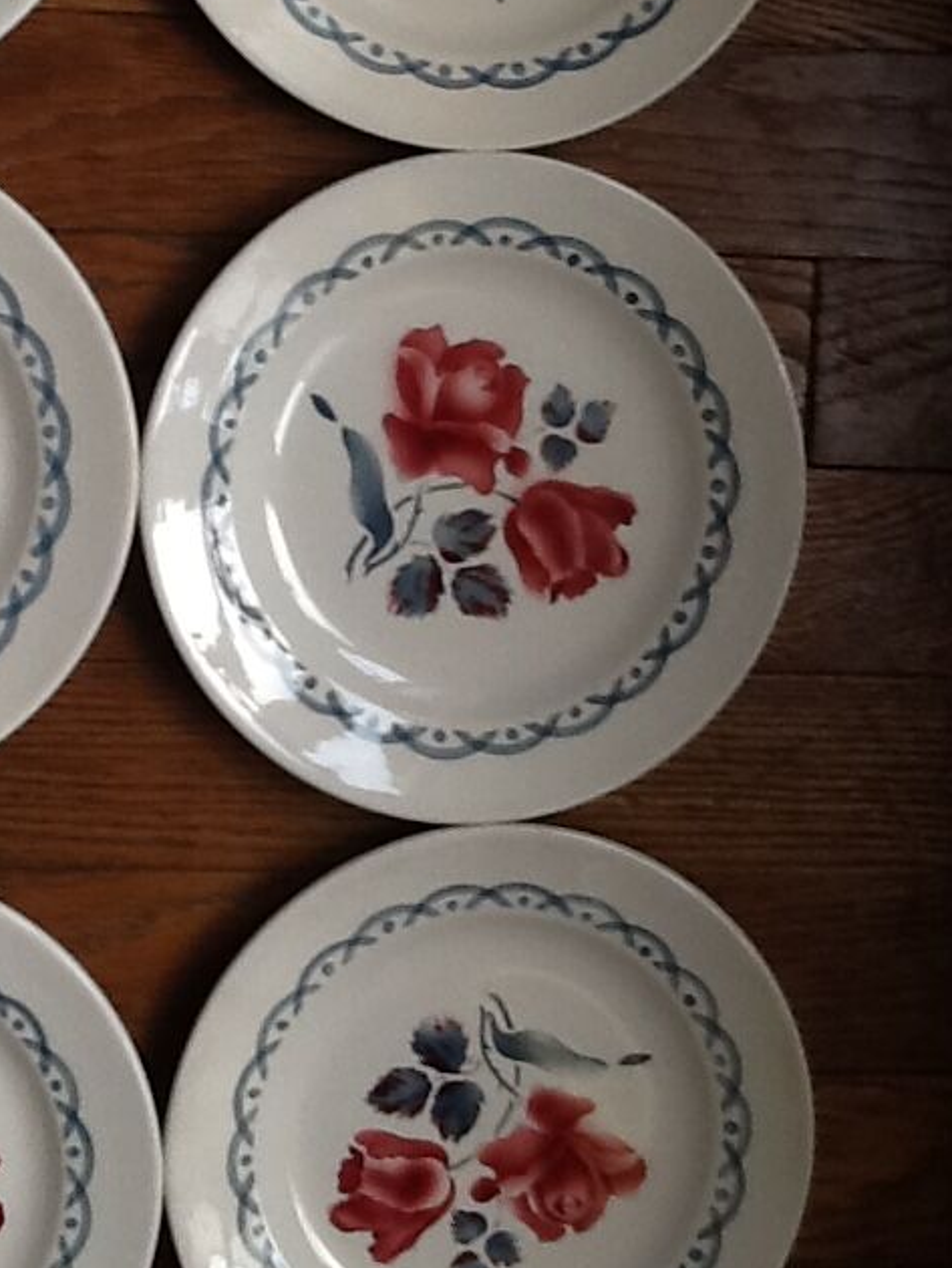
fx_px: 2455
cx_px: 235
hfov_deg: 21.7
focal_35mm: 67
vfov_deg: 28.8
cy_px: 419
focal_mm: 2.03
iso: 40
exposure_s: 1/40
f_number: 2.4
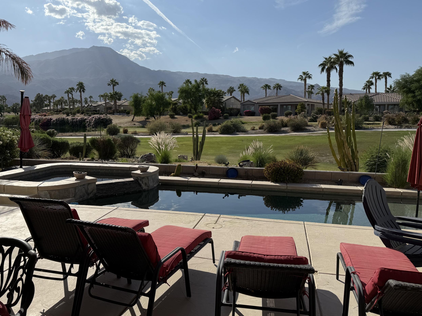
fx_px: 354
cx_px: 184
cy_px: 141
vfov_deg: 48.1
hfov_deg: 61.4
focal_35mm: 29
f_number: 1.78
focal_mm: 6.76
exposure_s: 1/10309
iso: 80
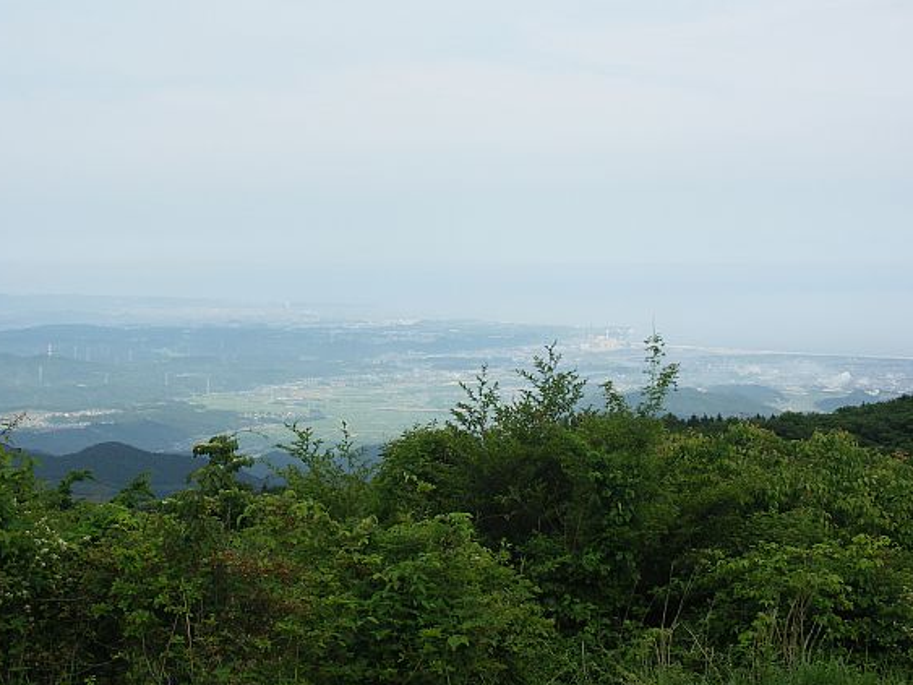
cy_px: 334
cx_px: 475
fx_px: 1529
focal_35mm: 58
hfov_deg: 33.2
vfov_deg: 25.2
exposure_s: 1/200
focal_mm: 13.3
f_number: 5.6
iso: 50
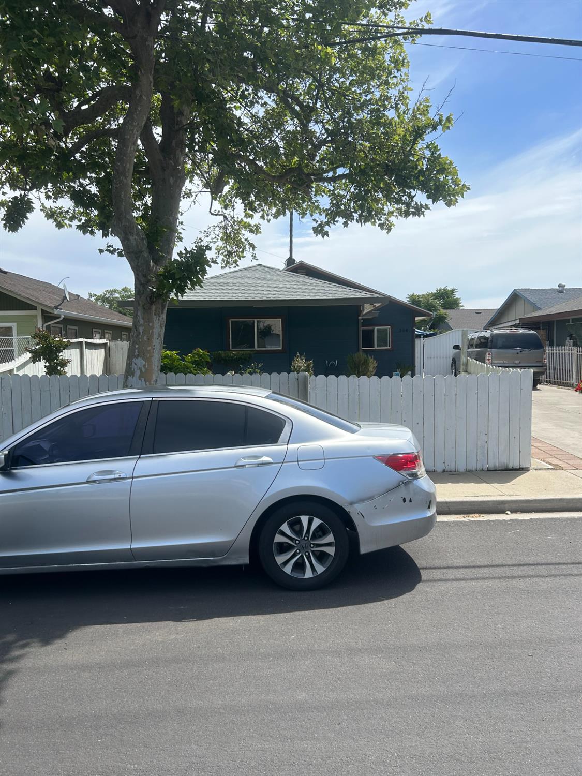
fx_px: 583
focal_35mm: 26
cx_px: 291
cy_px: 388
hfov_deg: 53.1
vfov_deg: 67.3
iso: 50
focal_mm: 5.7
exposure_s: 1/4115
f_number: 1.5
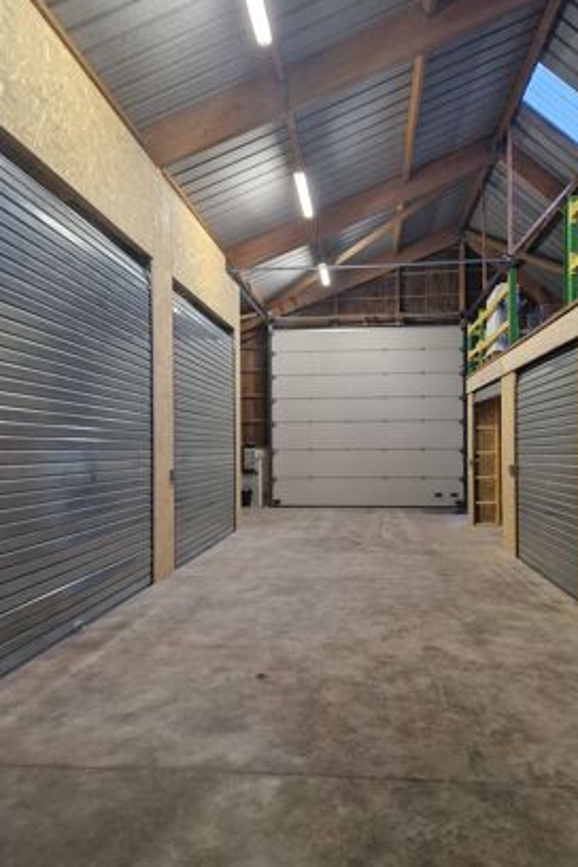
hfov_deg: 51.2
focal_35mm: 25
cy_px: 447
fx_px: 602
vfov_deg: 71.5
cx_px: 323
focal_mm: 5.4
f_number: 1.8
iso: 400
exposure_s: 1/100
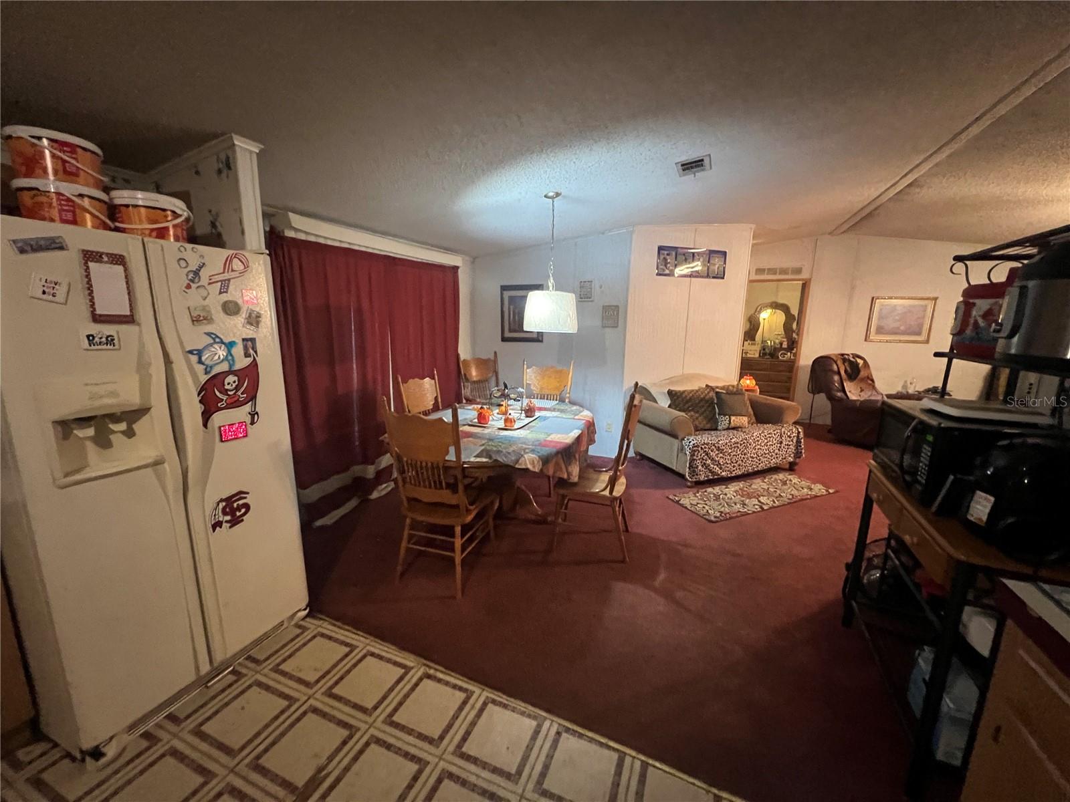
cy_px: 401
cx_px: 535
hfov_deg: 106.2
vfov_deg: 89.9
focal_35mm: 13
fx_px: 402
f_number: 1.8
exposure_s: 1/40
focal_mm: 1.57
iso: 800
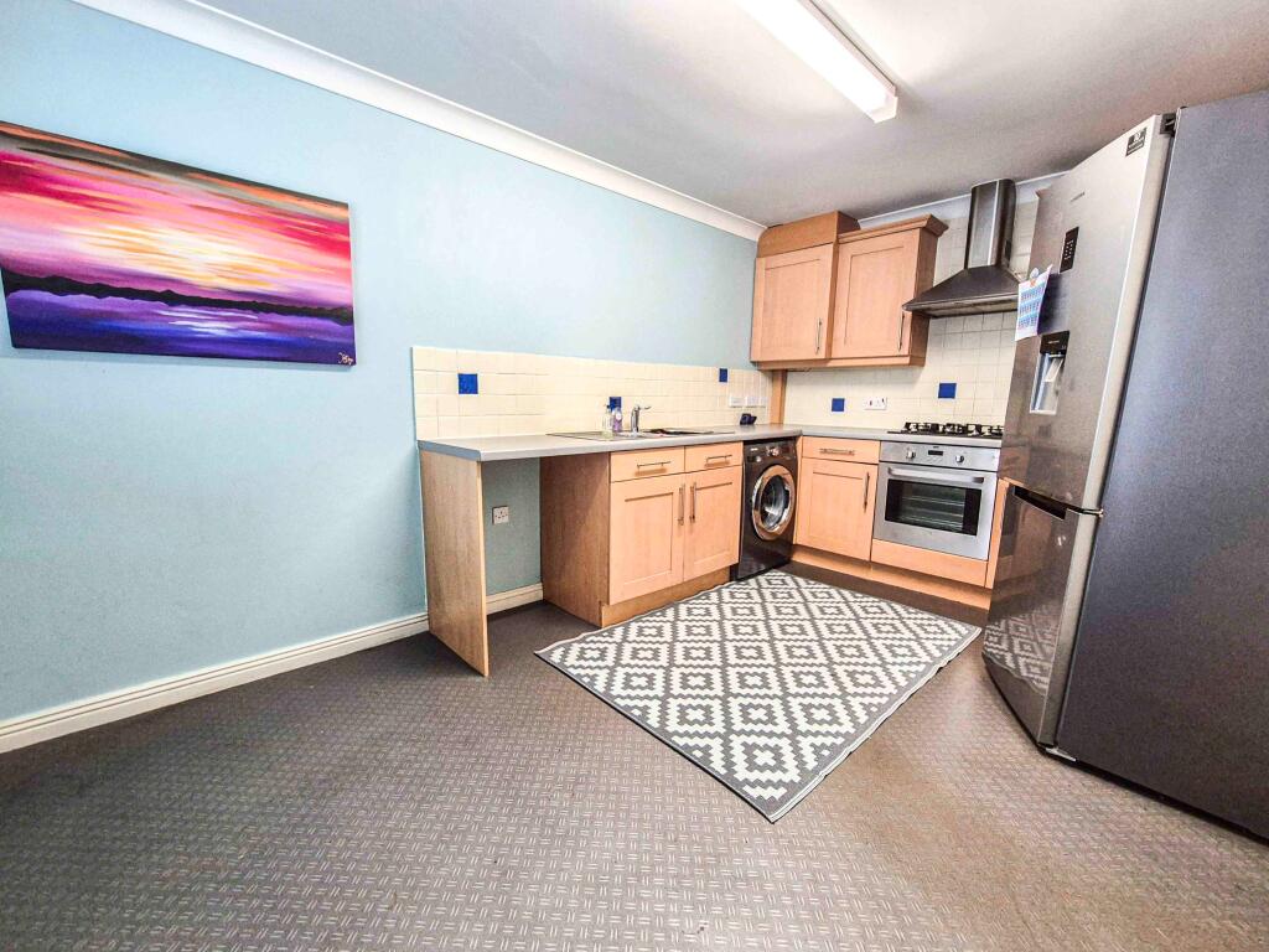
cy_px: 476
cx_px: 634
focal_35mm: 13
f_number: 2.2
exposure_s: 1/50
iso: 320
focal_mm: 2.2
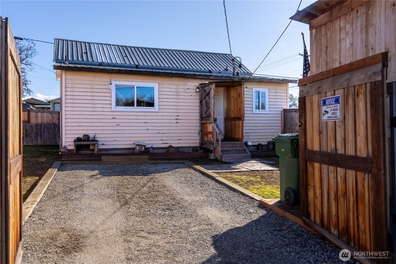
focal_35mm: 29
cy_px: 132
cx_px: 198
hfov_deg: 62.9
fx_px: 324
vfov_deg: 44.5
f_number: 13
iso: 100
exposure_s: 1/5000
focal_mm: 29.4
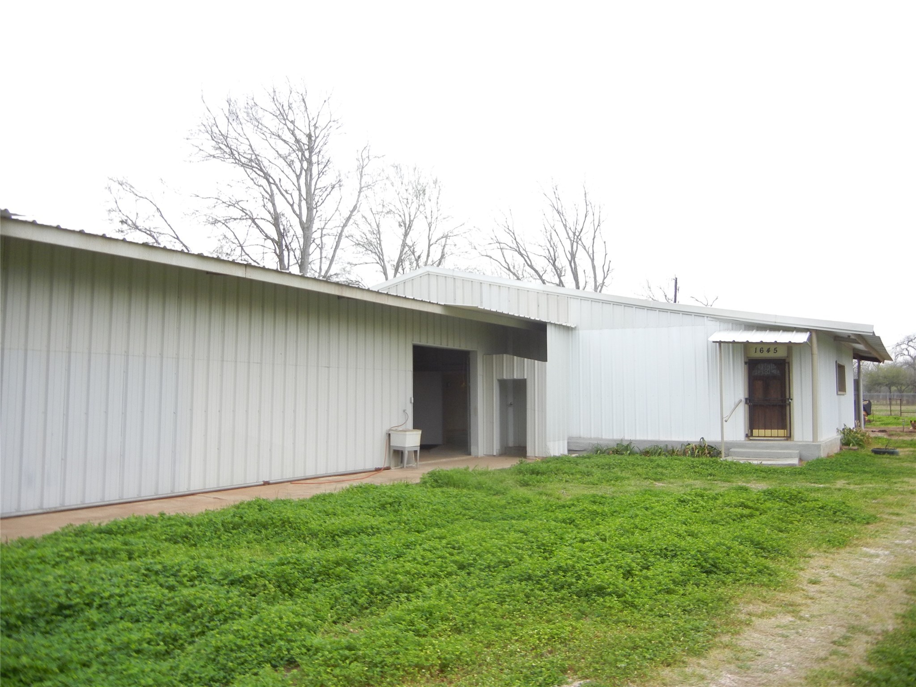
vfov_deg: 46.8
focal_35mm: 30
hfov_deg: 60.0
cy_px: 344
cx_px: 458
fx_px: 794
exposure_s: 1/273
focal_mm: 5.4
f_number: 3.5
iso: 160
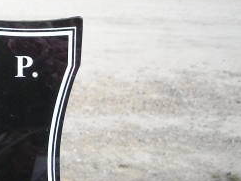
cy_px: 122
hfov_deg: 19.4
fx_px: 648
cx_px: -77
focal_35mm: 93
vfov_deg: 15.9
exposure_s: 1/250
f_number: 5.6
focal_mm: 5.7
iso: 100
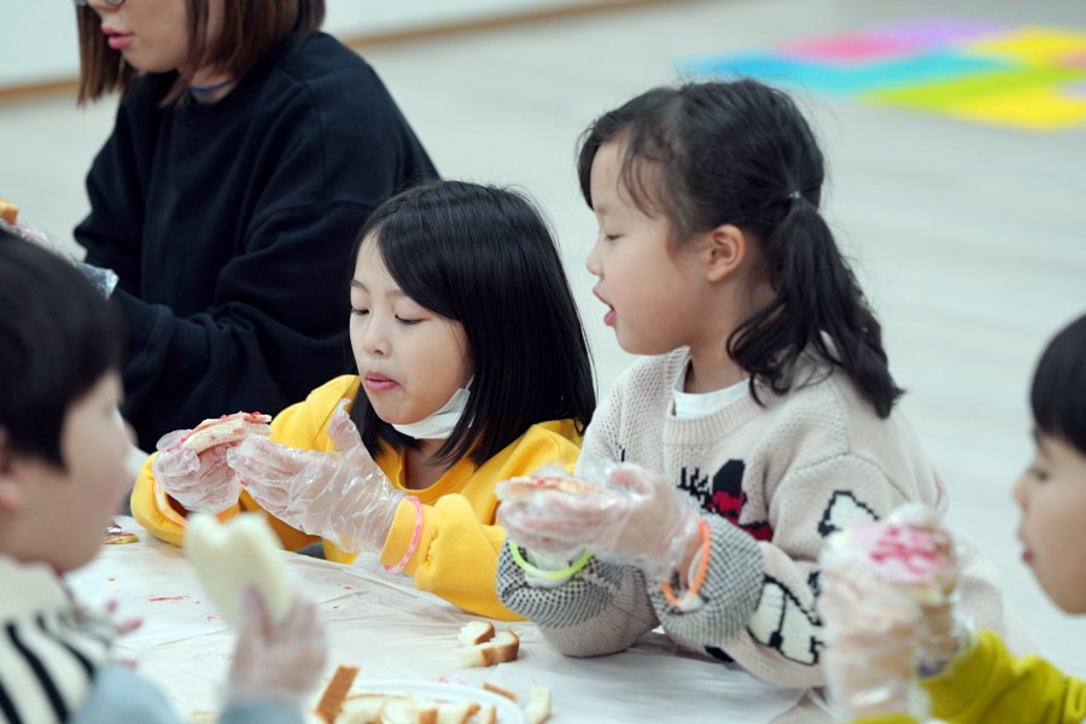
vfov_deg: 8.8
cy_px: 362
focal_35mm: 156
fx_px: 4706
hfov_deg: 13.2
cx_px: 543
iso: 1250
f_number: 4
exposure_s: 1/160
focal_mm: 156
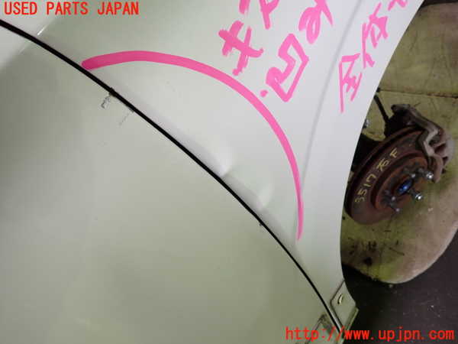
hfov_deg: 69.4
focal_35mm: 25
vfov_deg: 54.9
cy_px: 172
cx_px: 229
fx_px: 331
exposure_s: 1/40
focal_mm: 4.5
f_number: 2
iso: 200
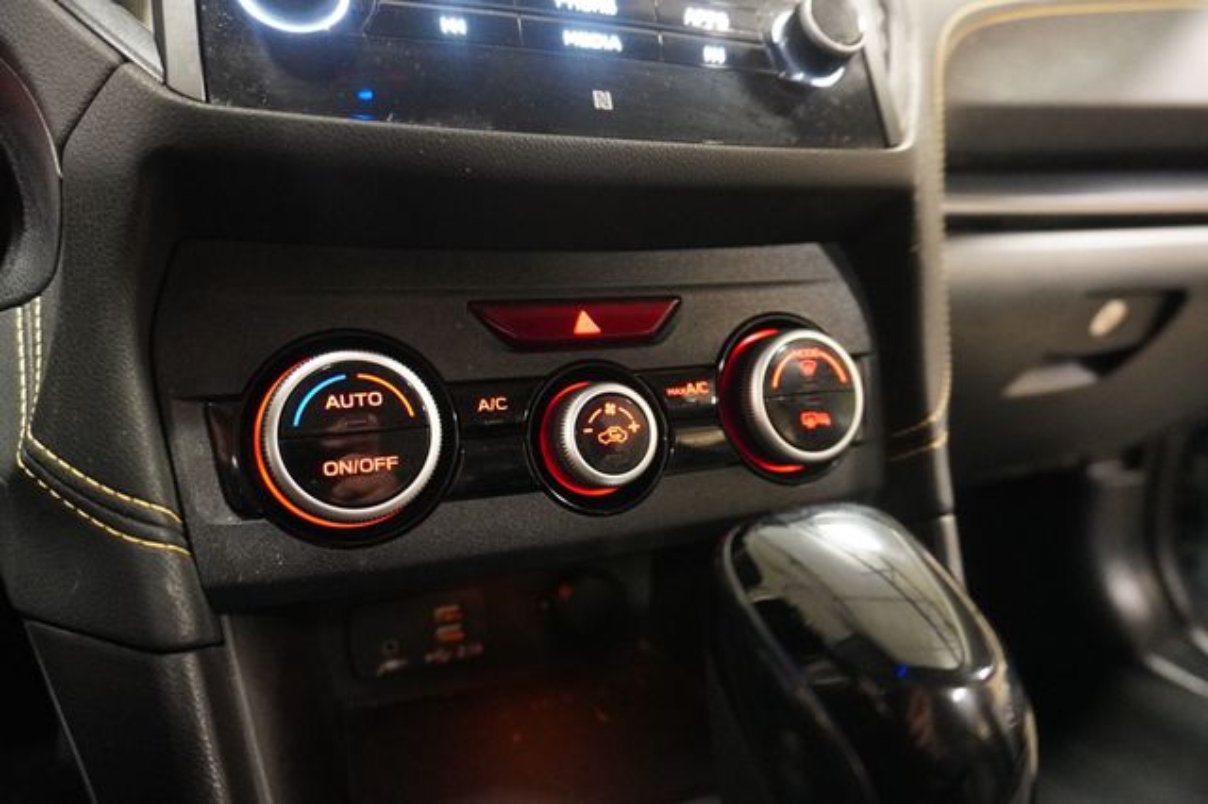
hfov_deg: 73.8
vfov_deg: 53.1
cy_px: 402
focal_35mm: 24
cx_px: 604
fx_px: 805
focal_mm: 16
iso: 6400
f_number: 3.5
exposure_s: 1/25
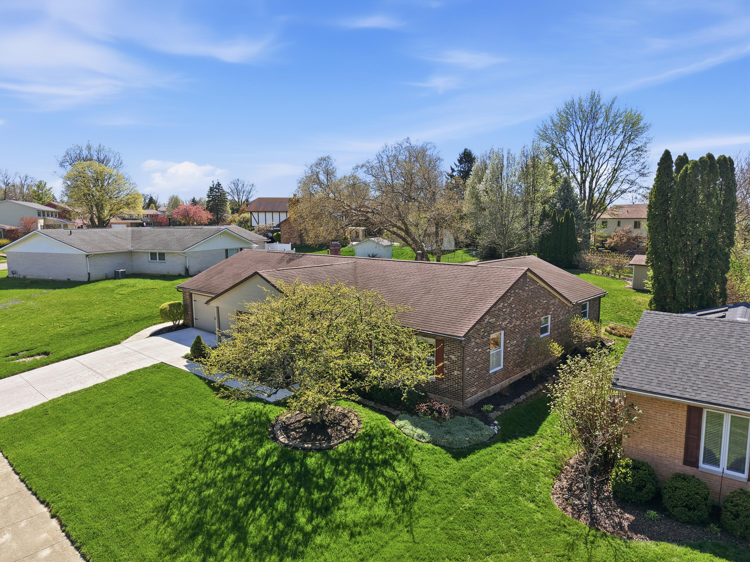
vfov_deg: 56.8
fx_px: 520
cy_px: 281
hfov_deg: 71.6
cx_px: 375
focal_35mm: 24
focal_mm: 8.7
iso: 200
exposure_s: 1/4000
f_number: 1.8
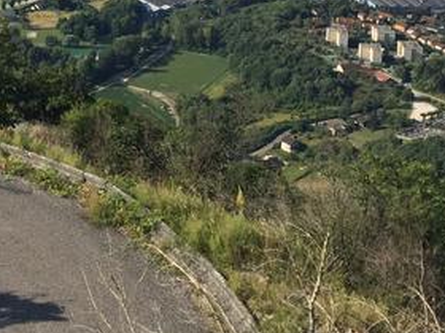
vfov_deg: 16.7
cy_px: -116
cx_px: 22
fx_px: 1067
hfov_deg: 22.8
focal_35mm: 83
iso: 32
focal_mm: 4.15
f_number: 2.2
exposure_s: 1/1980
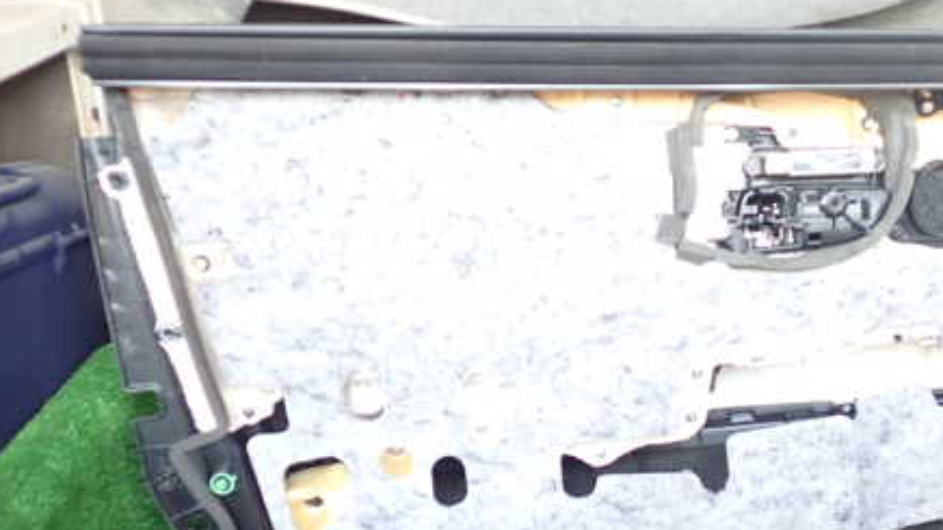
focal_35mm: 45
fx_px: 1125
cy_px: 337
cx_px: 629
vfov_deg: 26.4
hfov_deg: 44.8
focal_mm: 5.4
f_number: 2.3
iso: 800
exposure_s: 1/20
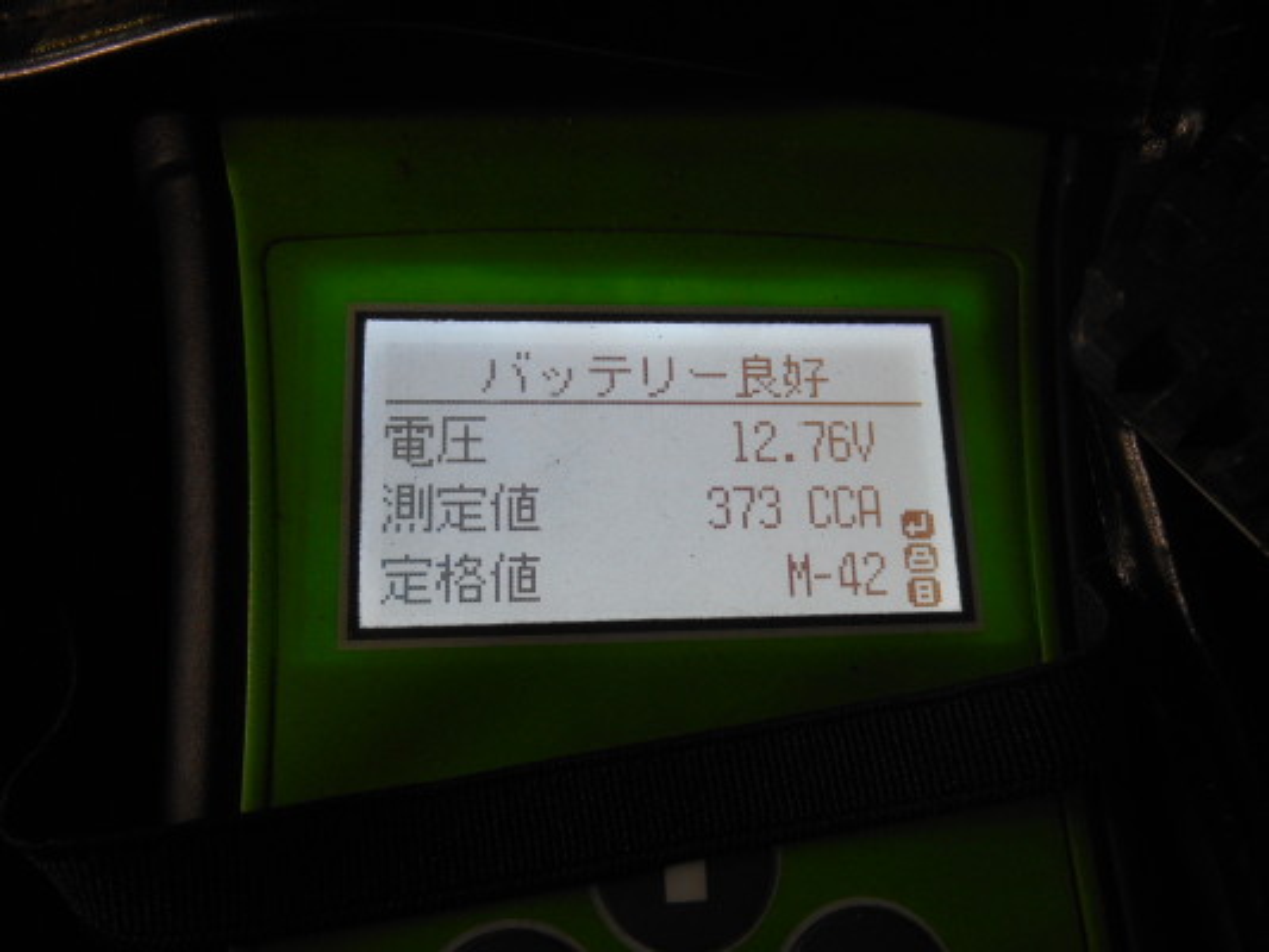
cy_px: 476
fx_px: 1137
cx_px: 634
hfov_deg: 58.3
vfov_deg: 45.5
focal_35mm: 31
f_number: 3.6
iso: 140
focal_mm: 5.5
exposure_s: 1/30
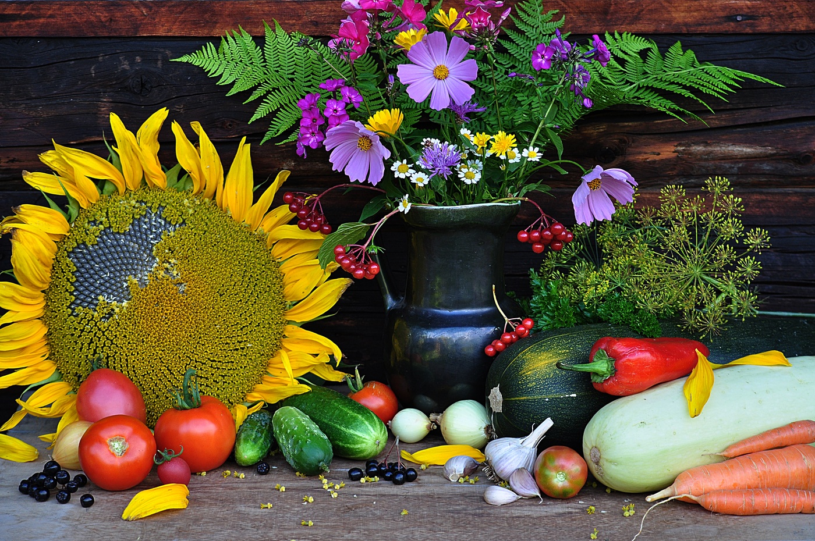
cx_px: 408
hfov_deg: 21.9
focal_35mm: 93
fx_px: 2103
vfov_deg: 14.7
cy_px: 270
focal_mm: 62
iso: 400
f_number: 5.6
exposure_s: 1/125
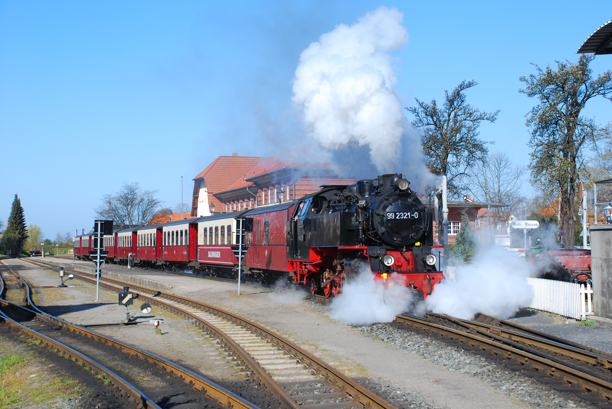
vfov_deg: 23.8
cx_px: 306
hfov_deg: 35.0
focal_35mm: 57
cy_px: 204
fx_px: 970
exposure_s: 1/160
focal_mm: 38
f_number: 8
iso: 100
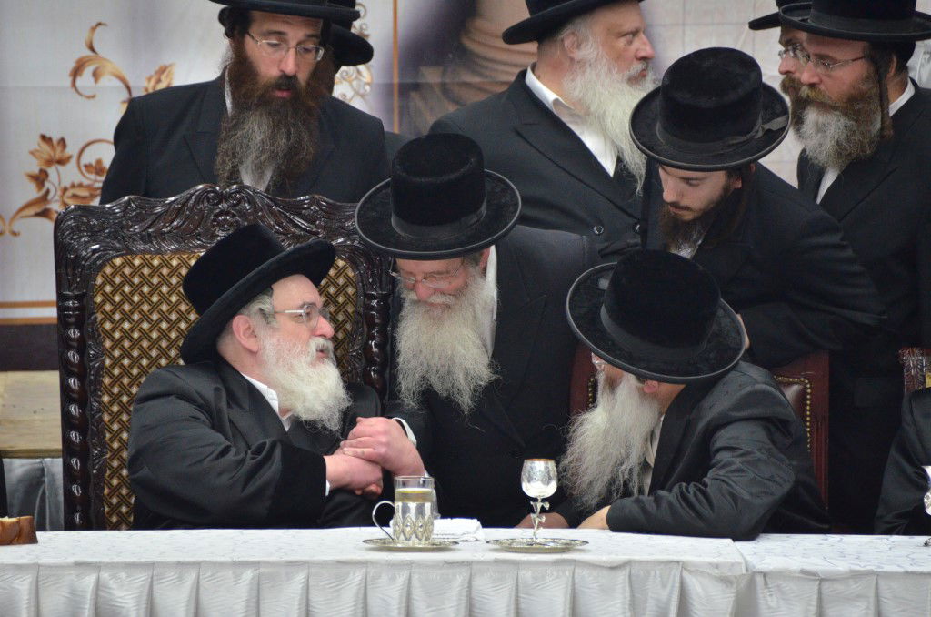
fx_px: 11612
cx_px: 466
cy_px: 308
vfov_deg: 3.0
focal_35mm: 450
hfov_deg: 4.6
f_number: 5.6
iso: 1600
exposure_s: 1/125
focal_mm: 300
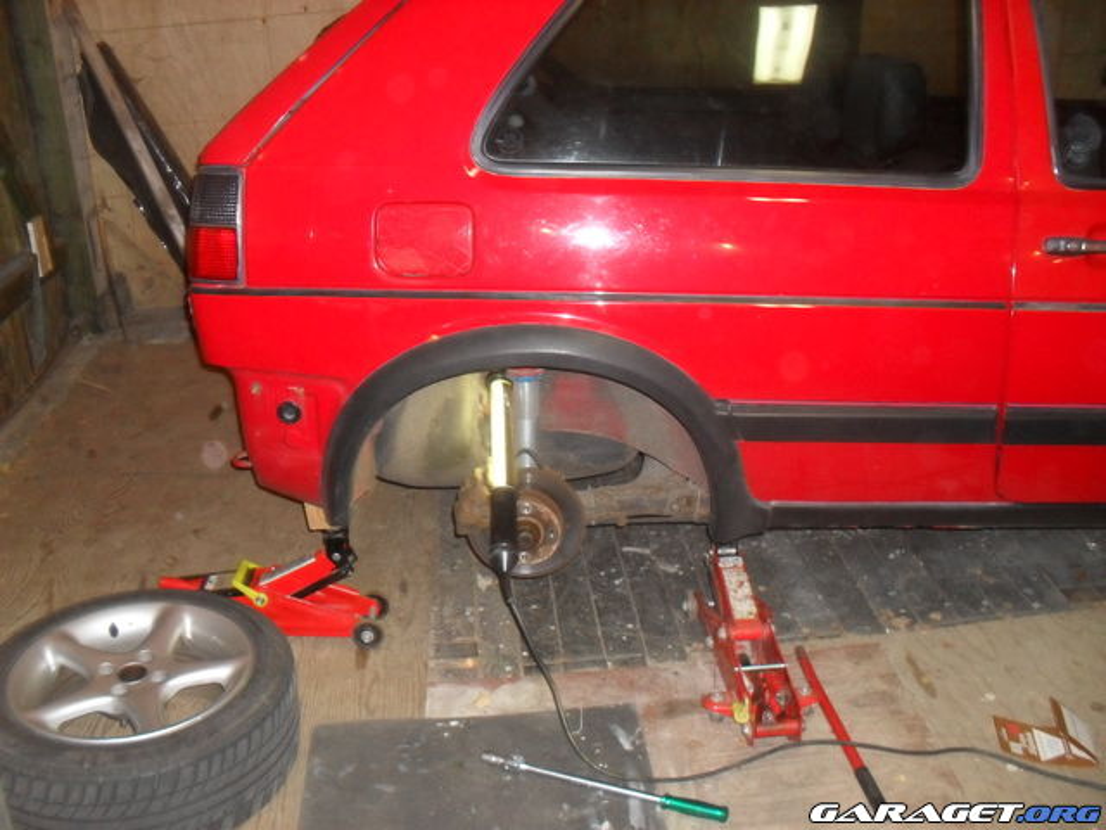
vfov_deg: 40.7
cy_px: 415
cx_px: 553
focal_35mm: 35
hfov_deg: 52.6
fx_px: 1118
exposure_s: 1/45
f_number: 3.2
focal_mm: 6.3
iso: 400
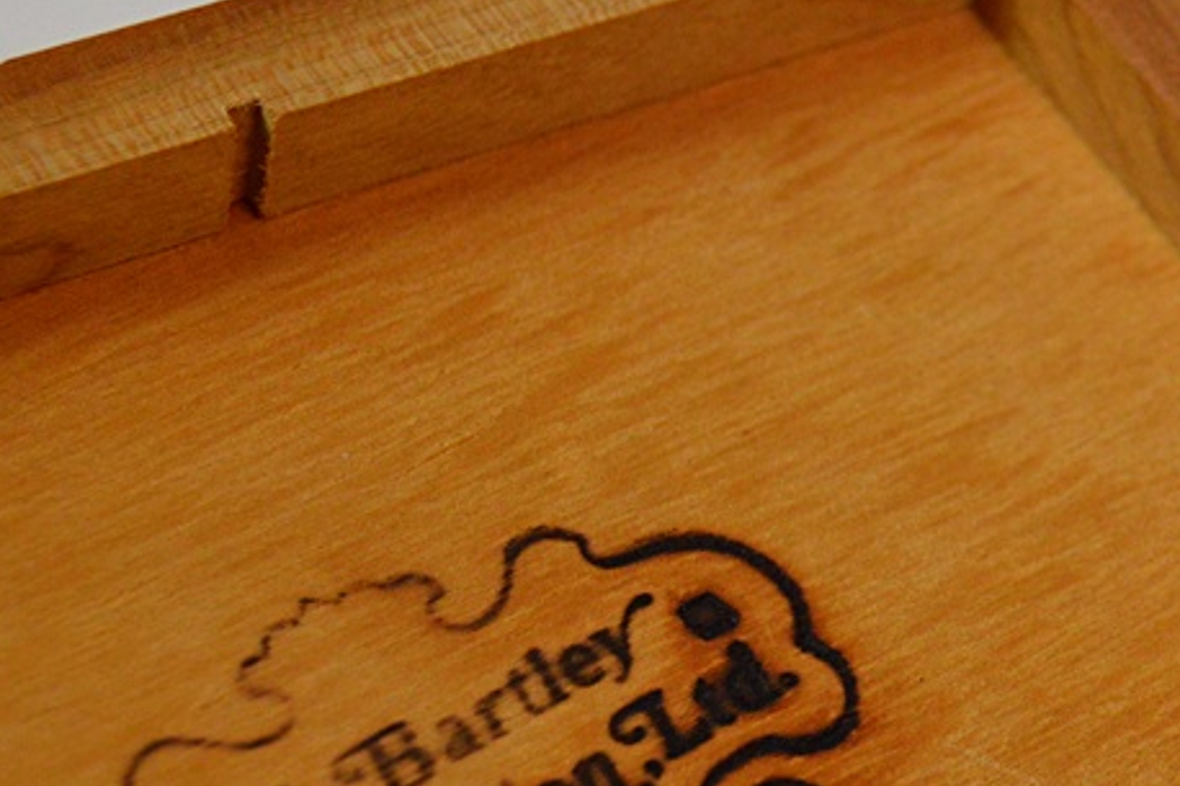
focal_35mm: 131
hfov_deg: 15.6
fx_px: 4292
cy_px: 470
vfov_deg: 10.5
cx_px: 928
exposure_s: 1/60
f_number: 5
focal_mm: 40
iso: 1400
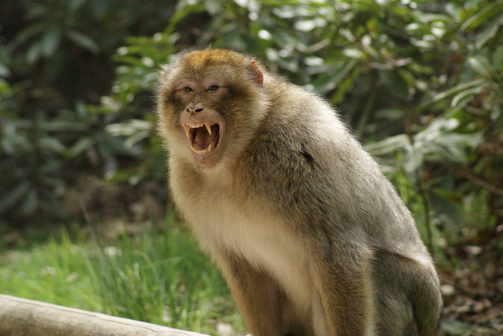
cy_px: 168
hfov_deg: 6.5
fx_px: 4406
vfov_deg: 4.4
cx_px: 252
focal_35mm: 315
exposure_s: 1/400
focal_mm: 210
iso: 400
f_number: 5.6
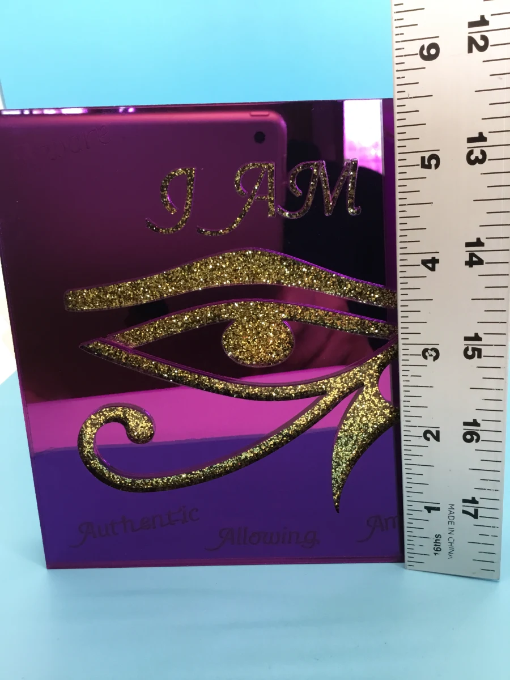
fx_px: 609
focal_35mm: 31
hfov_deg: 45.4
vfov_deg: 58.4
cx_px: 255
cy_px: 340
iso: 40
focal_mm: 3.3
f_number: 2.4
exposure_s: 1/30
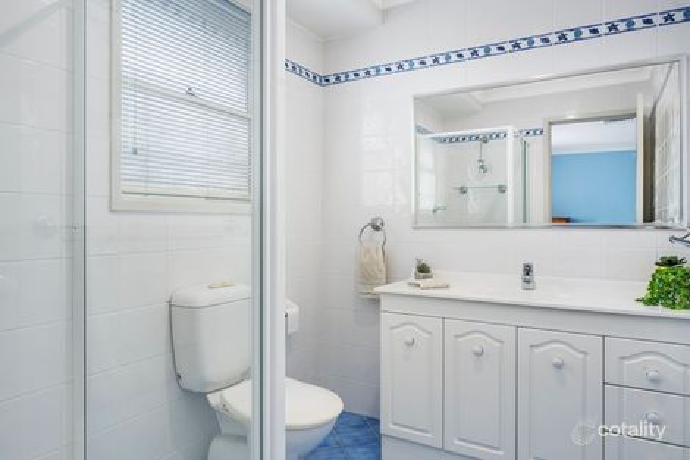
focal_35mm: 23
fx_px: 439
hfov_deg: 76.4
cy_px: 230
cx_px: 345
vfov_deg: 55.3
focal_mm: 22.9
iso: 250
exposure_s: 1/15
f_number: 8
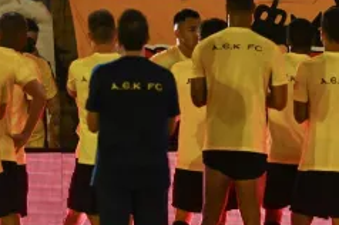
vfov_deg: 1.1
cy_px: -11
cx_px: 105
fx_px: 12037
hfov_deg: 1.6
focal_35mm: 1280
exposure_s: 1/200
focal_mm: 400
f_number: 4
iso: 3200
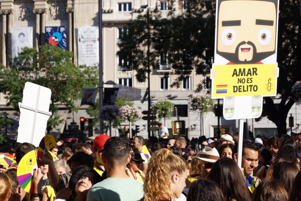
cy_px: 103
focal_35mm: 89
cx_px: 159
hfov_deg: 23.0
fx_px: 740
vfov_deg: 15.4
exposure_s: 1/800
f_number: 5.6
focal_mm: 55
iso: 200
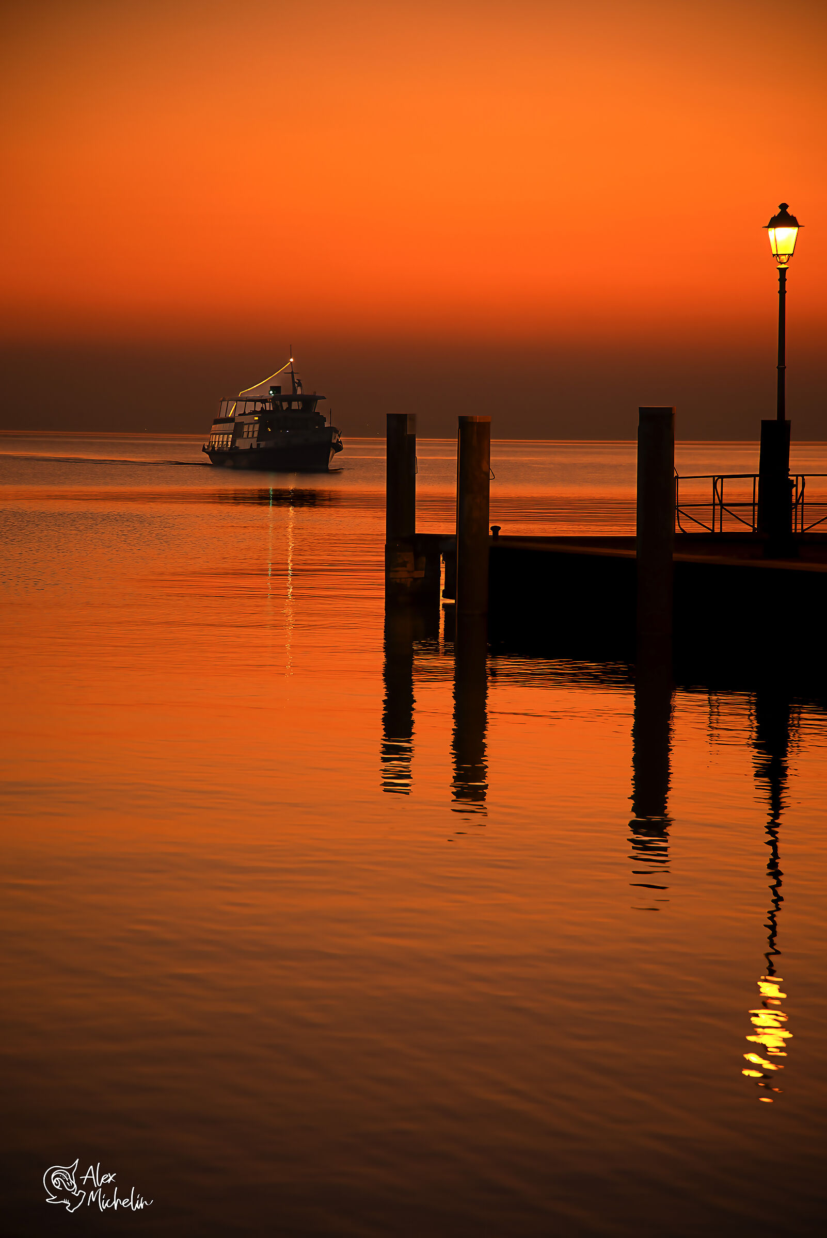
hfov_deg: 11.4
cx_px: 414
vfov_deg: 17.1
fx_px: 4131
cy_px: 619
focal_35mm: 120
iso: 250
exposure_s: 1/15
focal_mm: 120
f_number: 5.6
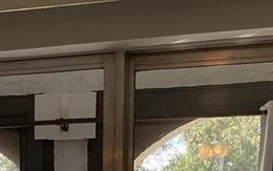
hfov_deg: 21.2
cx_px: 70
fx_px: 722
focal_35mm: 97
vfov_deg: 11.7
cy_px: 368
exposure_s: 1/120
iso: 40
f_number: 2.4
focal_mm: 3.3
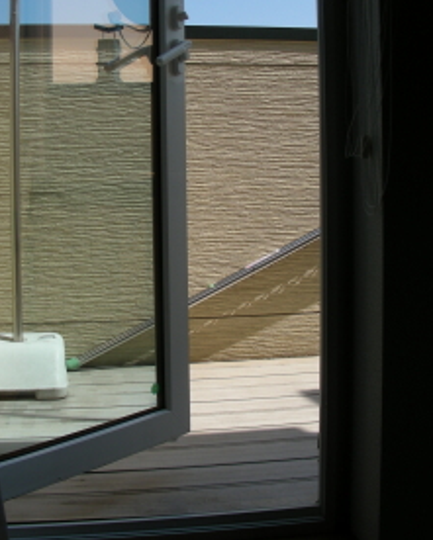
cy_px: 207
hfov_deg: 29.7
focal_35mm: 51
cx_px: 197
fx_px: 817
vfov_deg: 36.5
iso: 50
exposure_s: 1/392
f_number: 4
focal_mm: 6.3
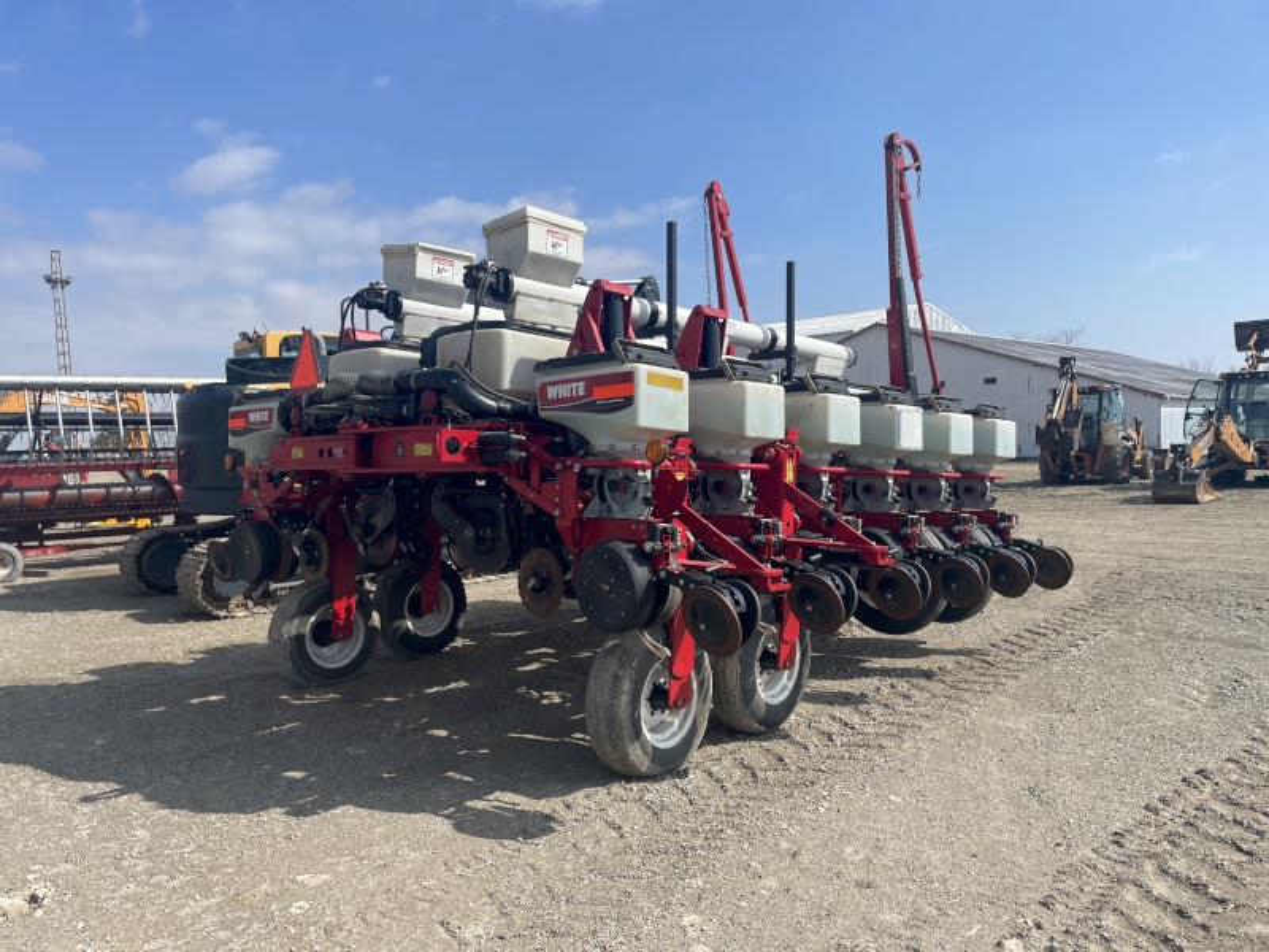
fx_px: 953
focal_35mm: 26
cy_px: 476
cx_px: 634
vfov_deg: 53.1
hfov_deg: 67.3
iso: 32
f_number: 1.6
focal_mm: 4.2
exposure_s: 1/3861
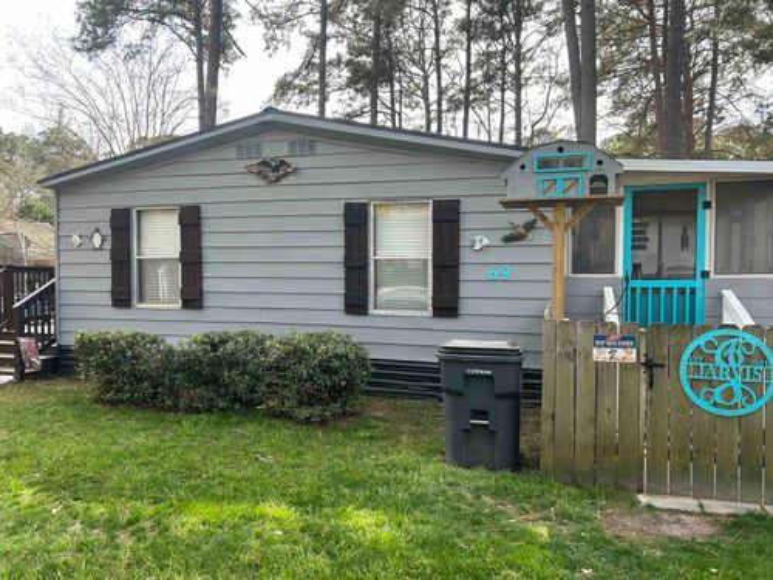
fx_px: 581
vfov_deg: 53.1
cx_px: 386
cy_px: 290
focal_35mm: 26
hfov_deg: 67.3
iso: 50
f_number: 1.5
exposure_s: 1/621
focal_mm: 5.7
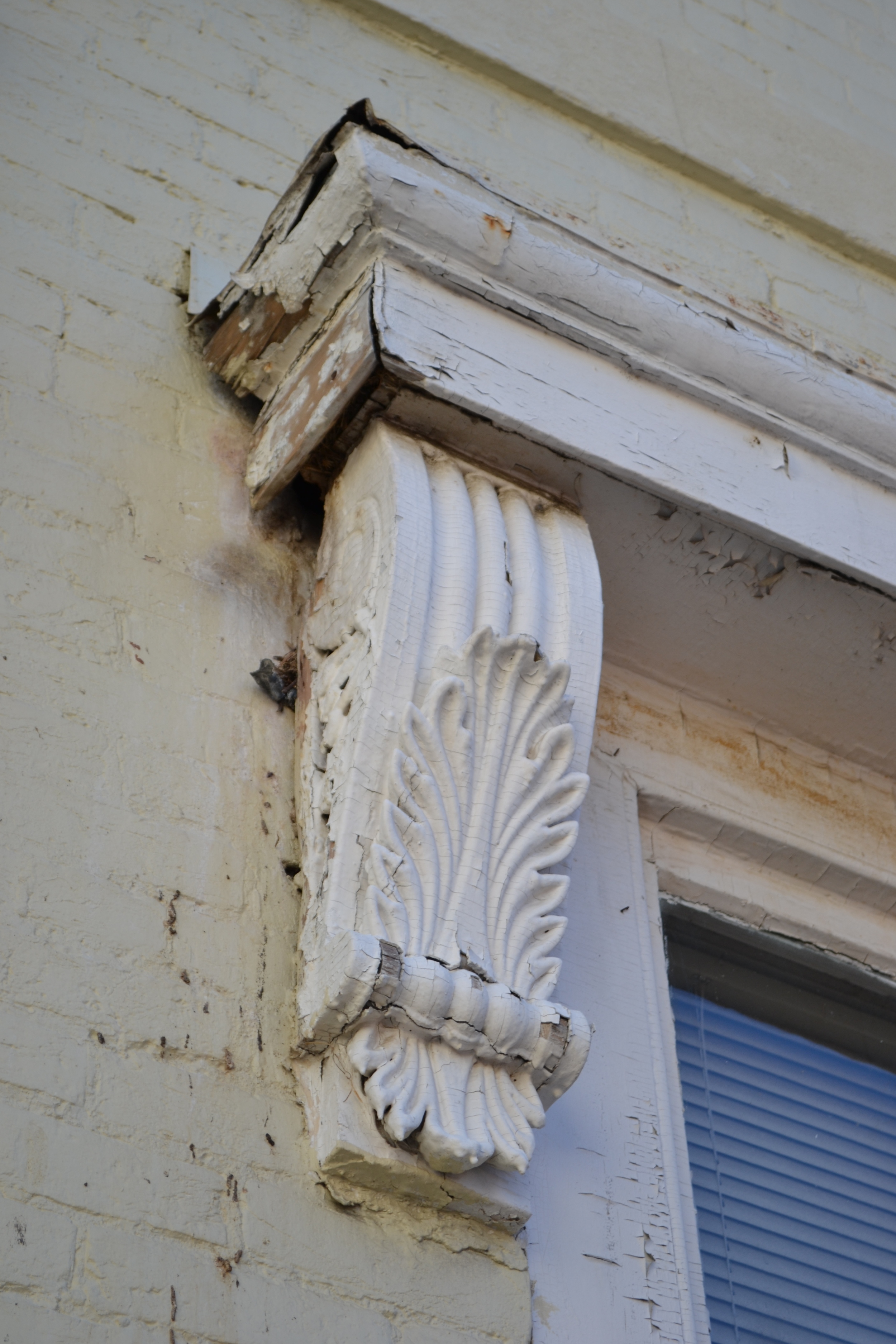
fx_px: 3080
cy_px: 672
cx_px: 448
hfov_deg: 16.6
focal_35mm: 82
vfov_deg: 24.6
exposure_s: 1/160
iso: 100
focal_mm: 55
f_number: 6.3
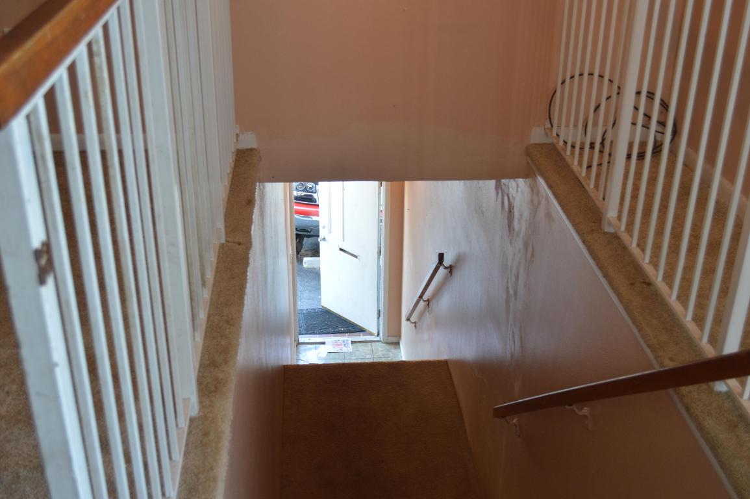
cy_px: 250
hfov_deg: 46.4
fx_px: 874
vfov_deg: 31.8
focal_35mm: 42
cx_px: 375
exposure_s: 1/40
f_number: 4.5
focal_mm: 28
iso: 400
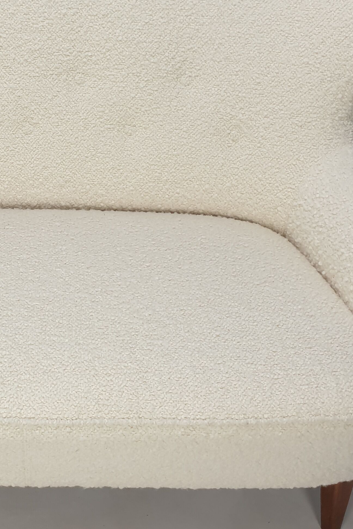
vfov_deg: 35.5
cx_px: 22
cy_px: 210
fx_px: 824
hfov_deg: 23.4
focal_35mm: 56
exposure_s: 1/100
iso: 64
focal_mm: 4.3
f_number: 2.4
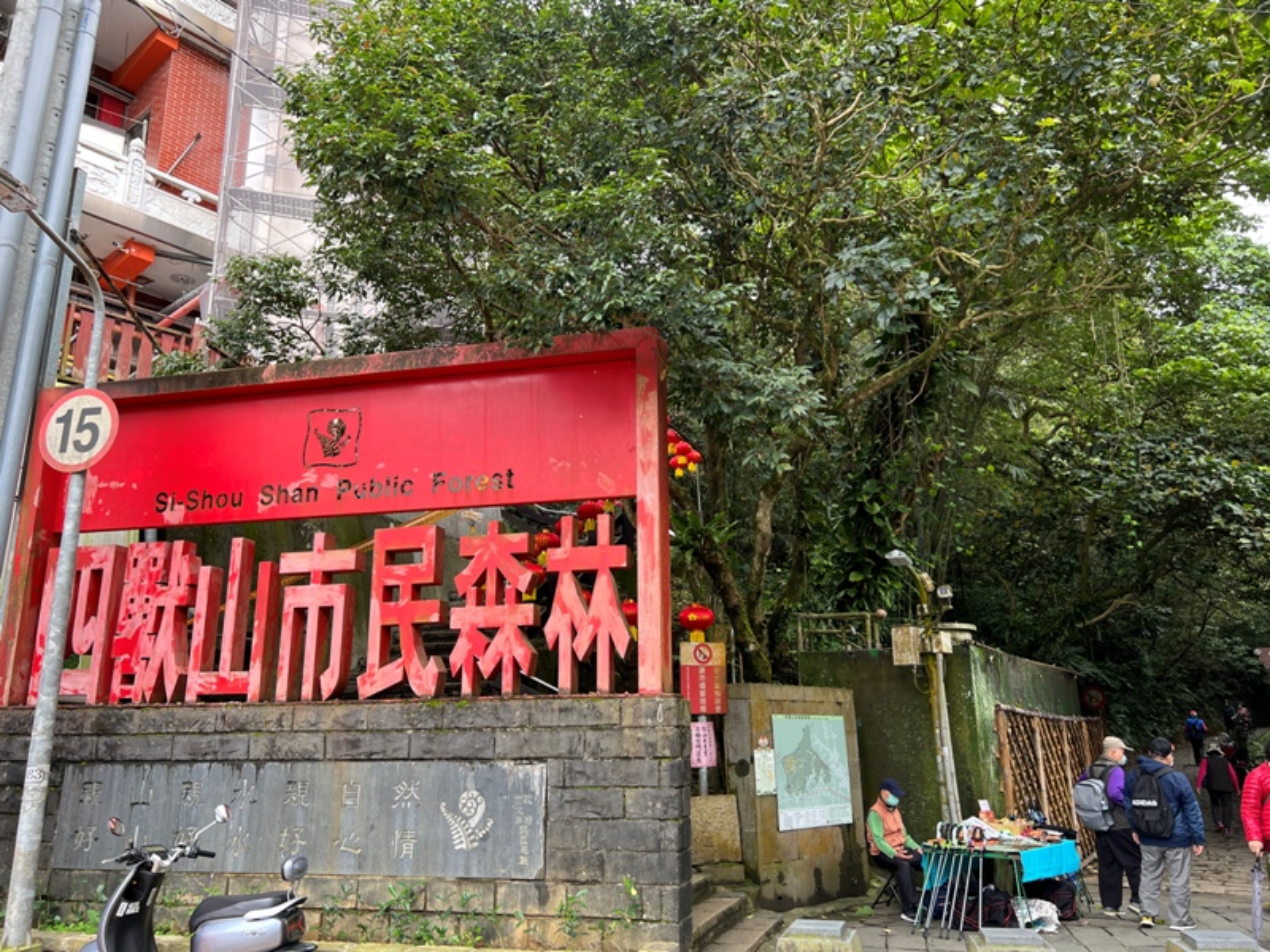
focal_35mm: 26
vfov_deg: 53.1
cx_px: 635
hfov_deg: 67.3
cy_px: 476
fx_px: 954
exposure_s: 1/135
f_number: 1.5
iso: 50
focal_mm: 5.7
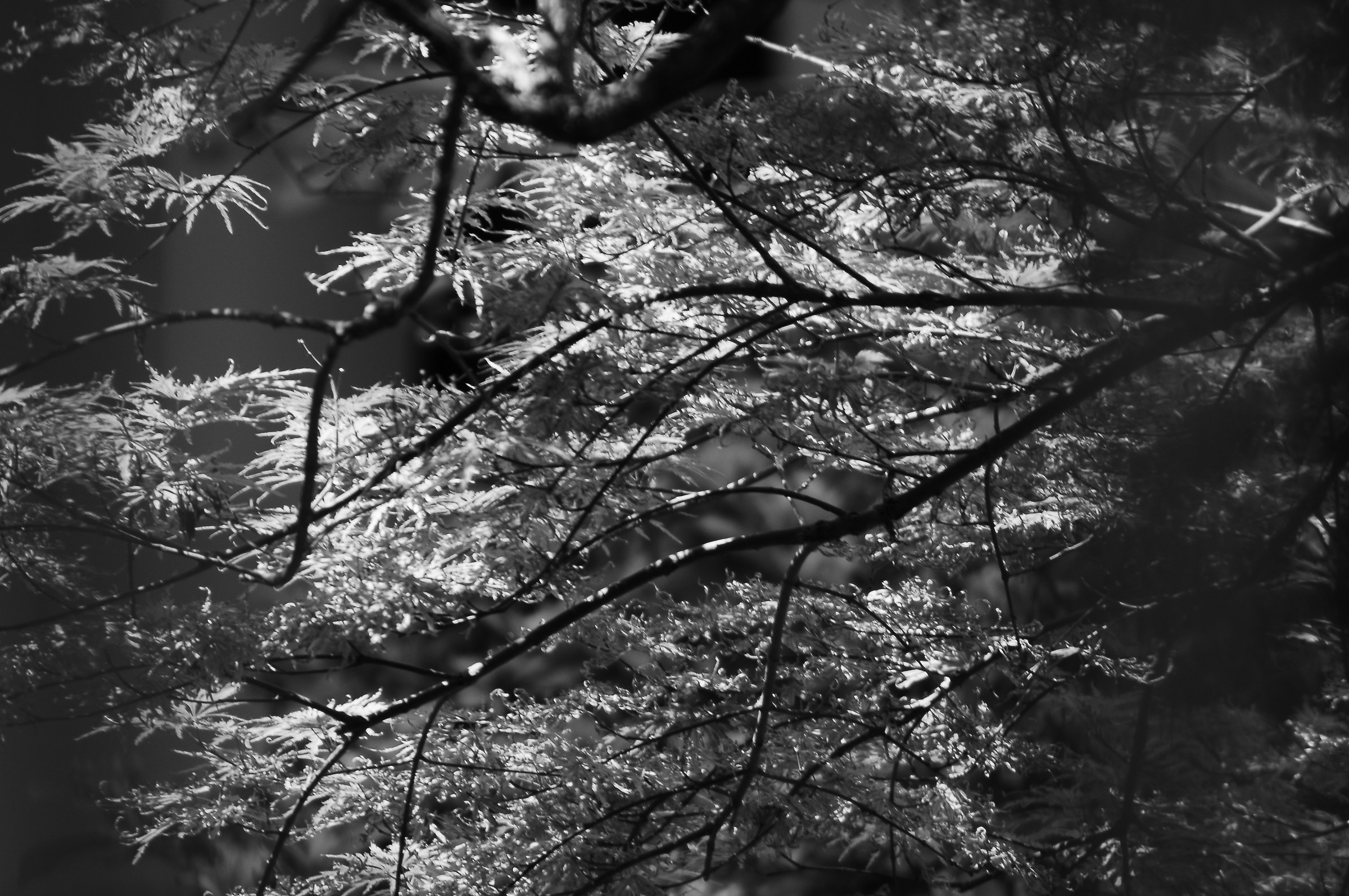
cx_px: 674
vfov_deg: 3.0
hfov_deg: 4.6
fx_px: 16842
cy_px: 448
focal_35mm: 450
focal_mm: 300
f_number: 5.6
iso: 200
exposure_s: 1/200
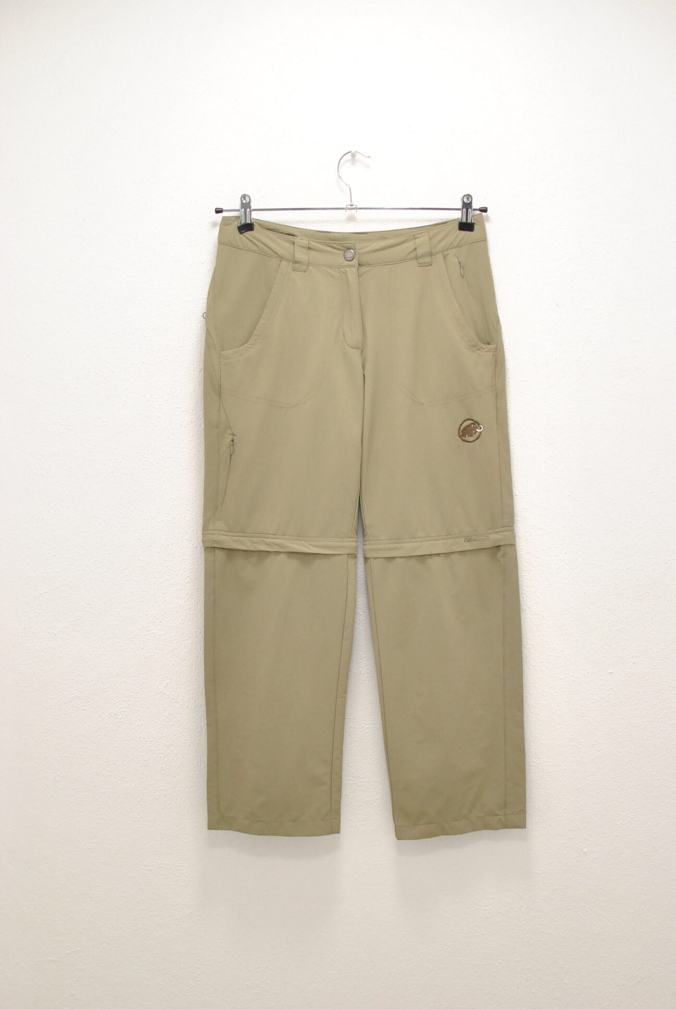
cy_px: 504
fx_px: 1474
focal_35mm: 52
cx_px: 338
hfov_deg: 25.8
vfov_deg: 37.8
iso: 800
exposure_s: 1/125
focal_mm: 35
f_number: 4
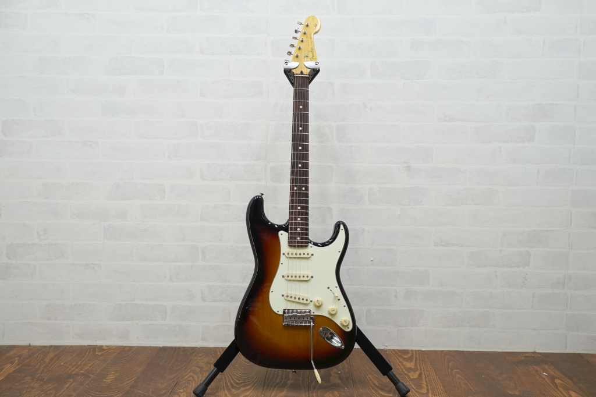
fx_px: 596
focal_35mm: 36
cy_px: 198
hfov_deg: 53.1
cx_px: 298
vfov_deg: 36.8
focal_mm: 24
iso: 200
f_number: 4.5
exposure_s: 1/60
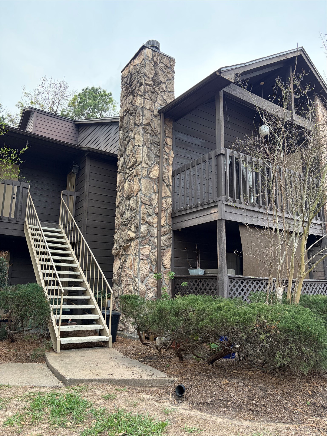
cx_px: 164
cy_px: 218
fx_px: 327
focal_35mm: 26
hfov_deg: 53.1
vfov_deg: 67.3
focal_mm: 5.96
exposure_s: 1/226
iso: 100
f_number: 1.6
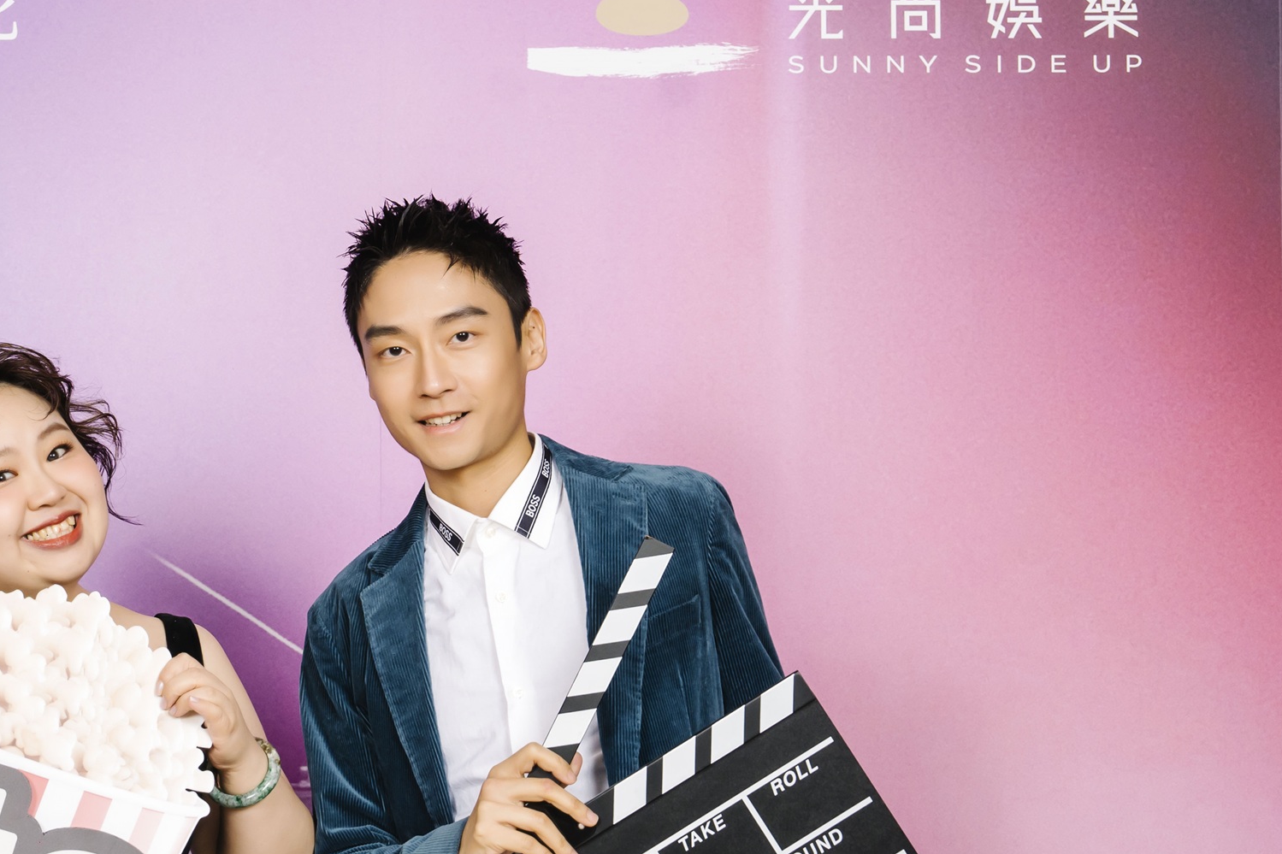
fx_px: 2848
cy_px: 389
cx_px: 313
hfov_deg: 25.1
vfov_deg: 17.1
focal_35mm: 80
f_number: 6.3
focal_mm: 37
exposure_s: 1/125
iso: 640
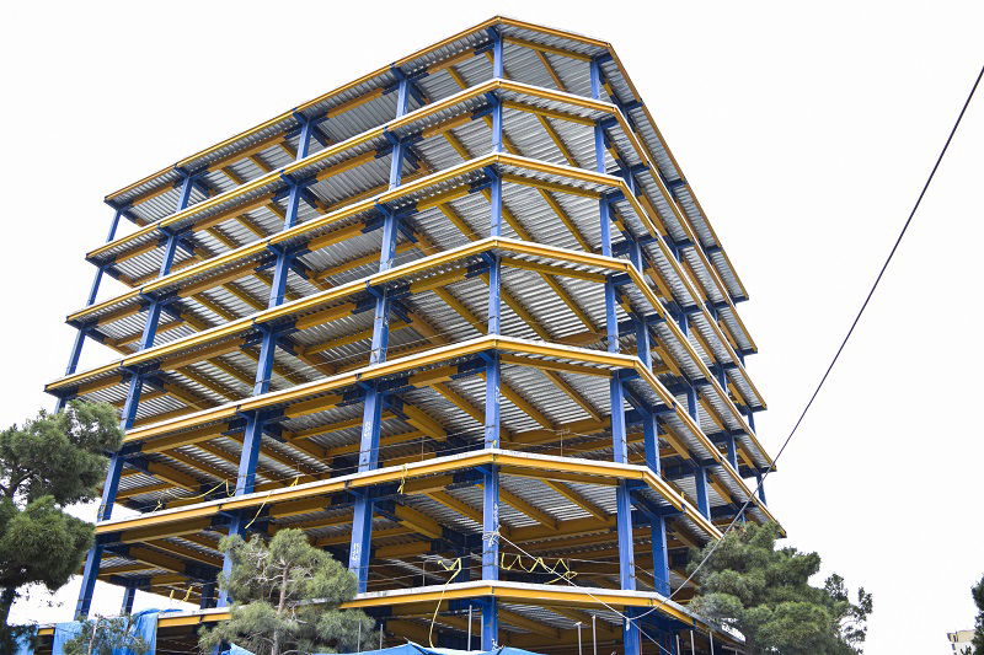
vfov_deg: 43.6
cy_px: 328
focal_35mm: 30
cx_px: 492
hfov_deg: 61.9
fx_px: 820
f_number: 4.5
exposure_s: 1/160
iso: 320
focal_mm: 20
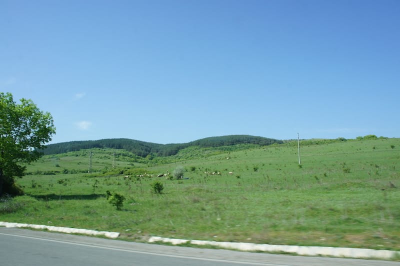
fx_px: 333
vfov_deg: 43.5
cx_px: 200
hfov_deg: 62.0
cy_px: 133
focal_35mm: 30
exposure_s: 1/160
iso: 200
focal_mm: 20
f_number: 11
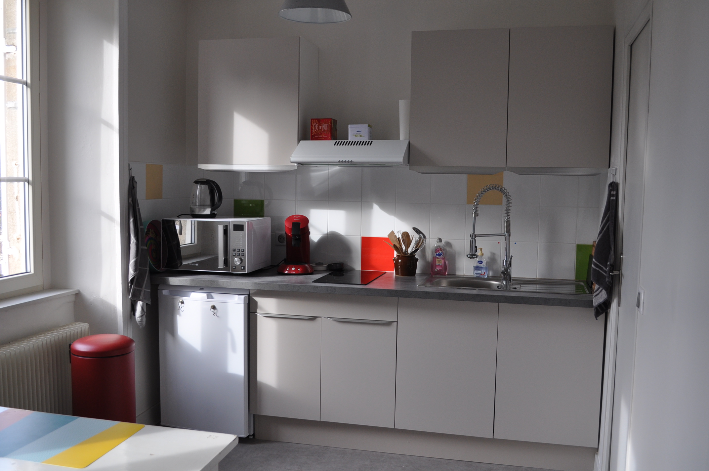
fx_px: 649
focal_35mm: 33
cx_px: 354
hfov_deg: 57.3
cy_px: 236
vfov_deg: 39.9
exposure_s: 1/125
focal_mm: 22
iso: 400
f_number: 5.6
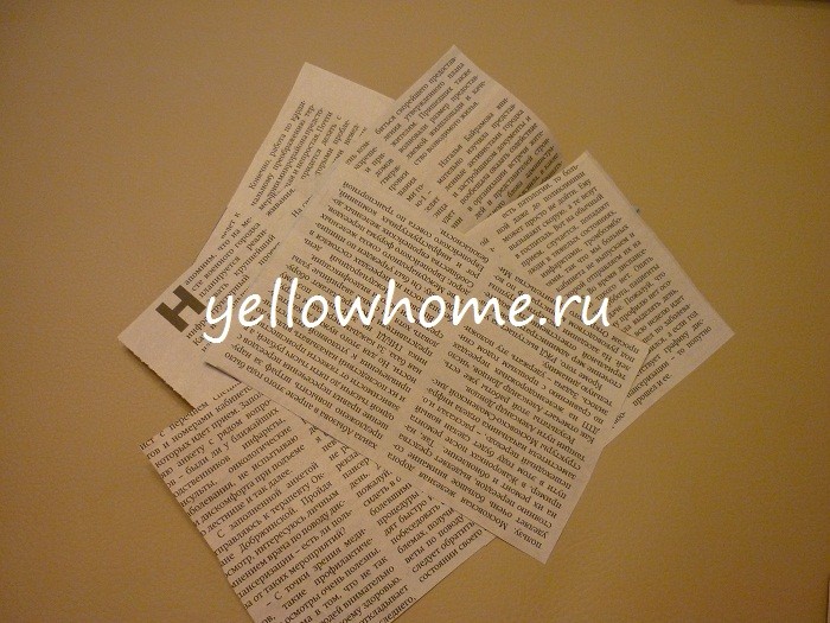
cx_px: 415
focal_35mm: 33
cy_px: 312
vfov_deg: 42.9
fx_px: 791
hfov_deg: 55.4
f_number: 2.8
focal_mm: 5.5
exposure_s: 1/60
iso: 320
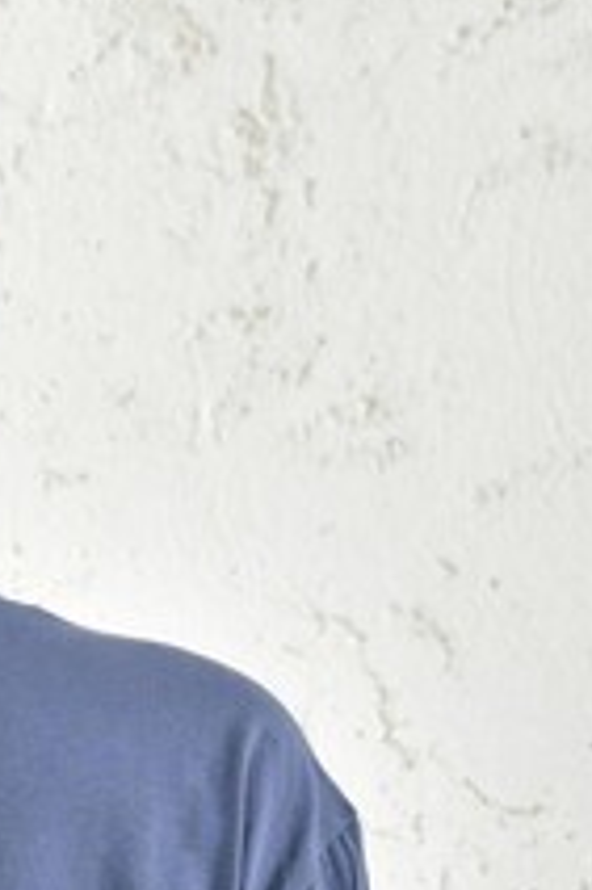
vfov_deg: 11.3
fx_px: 4373
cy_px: 1142
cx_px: -227
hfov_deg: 7.6
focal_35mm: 177
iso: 100
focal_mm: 50
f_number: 7.1
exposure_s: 1/160
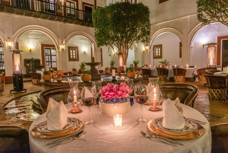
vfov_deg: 53.2
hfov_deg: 73.7
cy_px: 76
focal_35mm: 24
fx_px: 152
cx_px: 114
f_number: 16
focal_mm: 24
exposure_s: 1/15
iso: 800
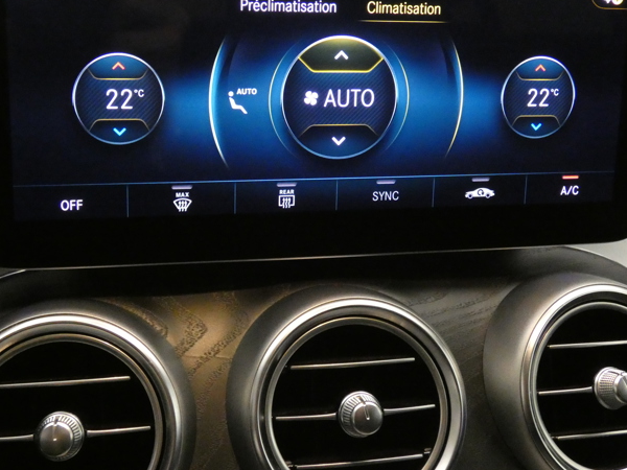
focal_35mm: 52
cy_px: 206
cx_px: 297
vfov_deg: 28.0
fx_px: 942
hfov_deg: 36.8
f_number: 3.6
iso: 1600
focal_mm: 7.1
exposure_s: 1/20
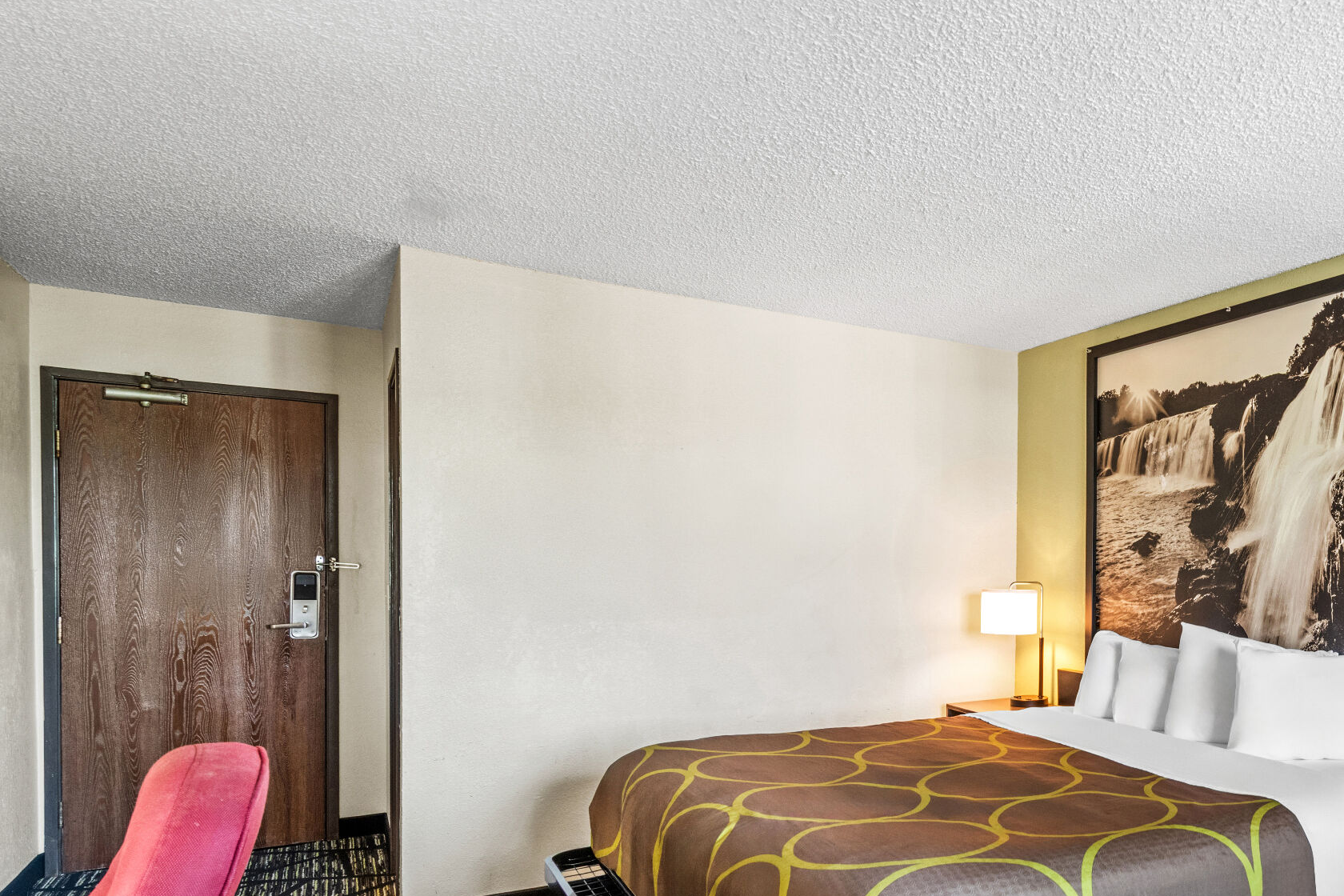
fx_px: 933
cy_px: 612
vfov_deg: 50.2
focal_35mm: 25
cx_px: 1194
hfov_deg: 61.1
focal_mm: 14
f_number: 9
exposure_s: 1/2.5
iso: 400
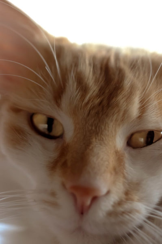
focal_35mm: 75
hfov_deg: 18.2
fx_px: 507
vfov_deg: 27.0
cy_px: 122
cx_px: 81
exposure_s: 1/60
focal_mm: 50
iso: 400
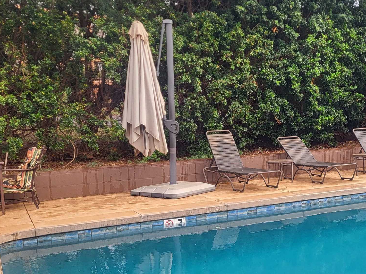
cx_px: 301
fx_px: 560
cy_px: 150
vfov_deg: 27.5
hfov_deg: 34.9
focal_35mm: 53
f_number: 1.8
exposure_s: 1/417
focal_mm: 5.4
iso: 40
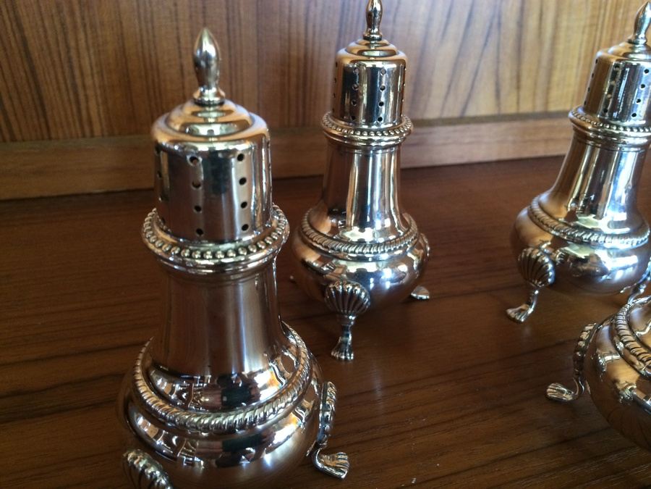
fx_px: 564
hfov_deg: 60.0
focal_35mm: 30
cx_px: 326
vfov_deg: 46.8
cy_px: 244
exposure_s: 1/17
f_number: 2.2
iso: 320
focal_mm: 4.12
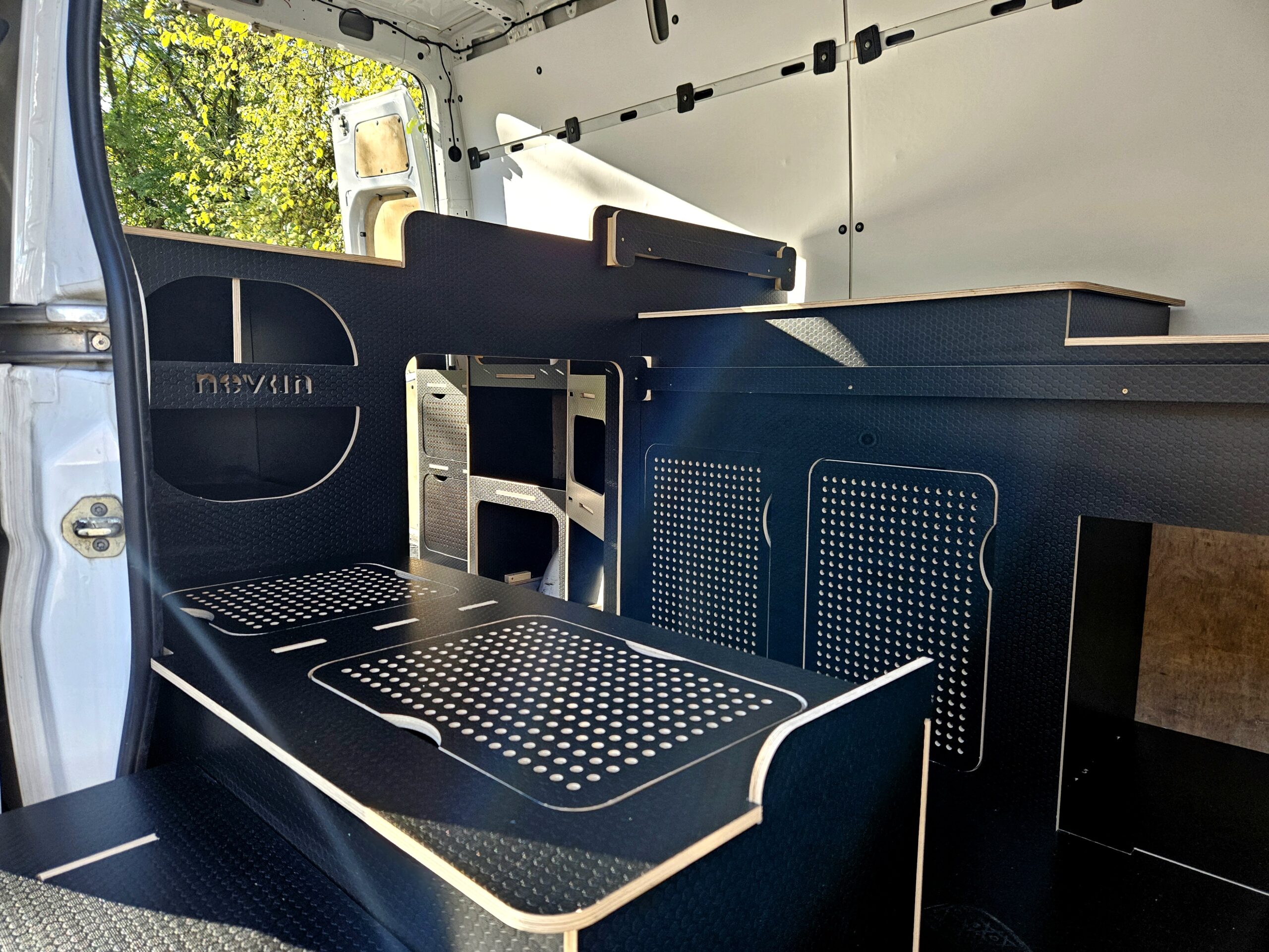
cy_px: 476
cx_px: 634
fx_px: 843
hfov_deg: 73.9
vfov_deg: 58.9
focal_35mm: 23
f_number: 1.8
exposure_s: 1/192
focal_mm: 5.4
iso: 125
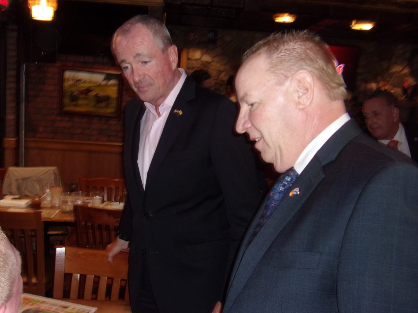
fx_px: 507
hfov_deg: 44.8
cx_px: 209
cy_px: 156
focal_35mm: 42
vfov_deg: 34.3
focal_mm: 7.6
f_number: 3.7
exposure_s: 1/34
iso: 200
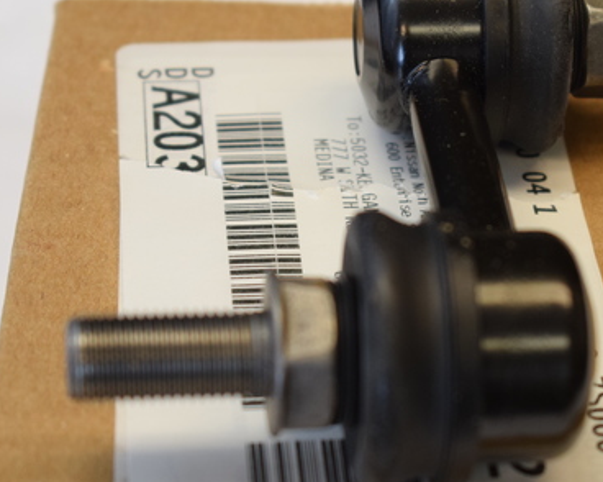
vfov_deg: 11.4
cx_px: 408
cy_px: 252
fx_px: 2405
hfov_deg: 14.3
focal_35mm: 135
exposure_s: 1/125
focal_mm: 55
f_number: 5.6
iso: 1000
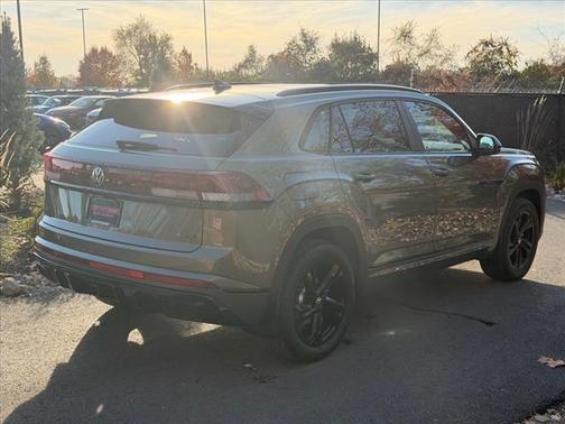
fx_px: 783
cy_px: 212
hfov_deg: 39.7
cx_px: 282
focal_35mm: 48
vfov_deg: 30.3
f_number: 1.78
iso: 80
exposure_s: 1/1795
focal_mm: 6.76
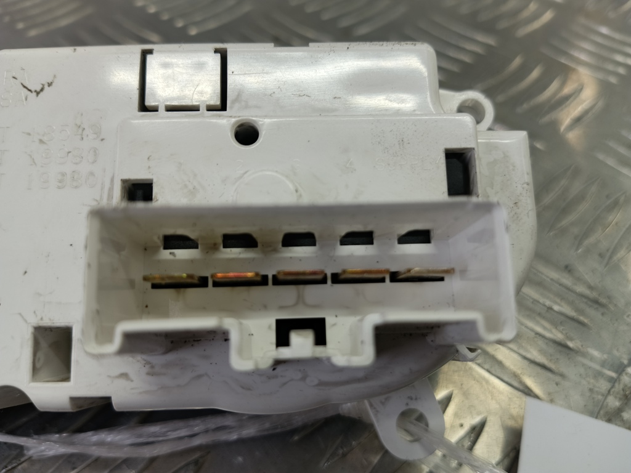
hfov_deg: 73.9
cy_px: 236
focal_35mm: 23
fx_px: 419
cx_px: 316
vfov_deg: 58.9
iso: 77
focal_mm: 4.11
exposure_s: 1/33.3
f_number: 1.6
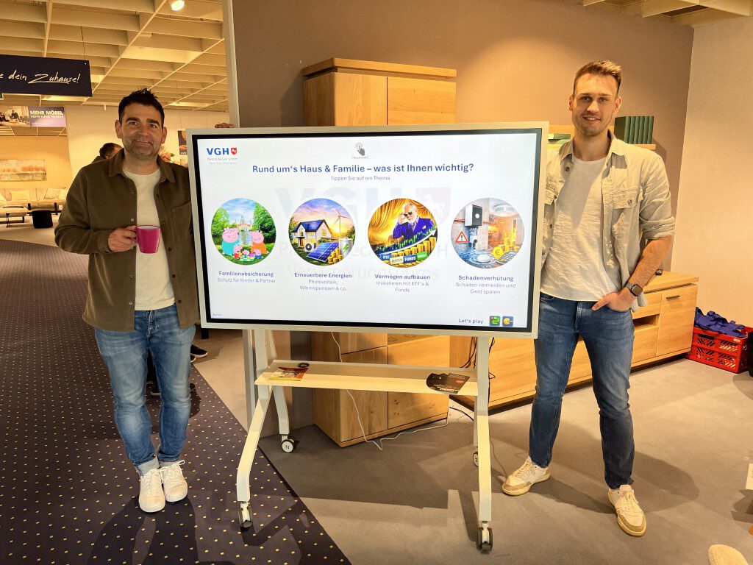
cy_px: 282
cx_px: 376
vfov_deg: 53.1
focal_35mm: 26
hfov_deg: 67.3
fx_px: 566
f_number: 1.6
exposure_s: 1/60
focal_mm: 5.1
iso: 64
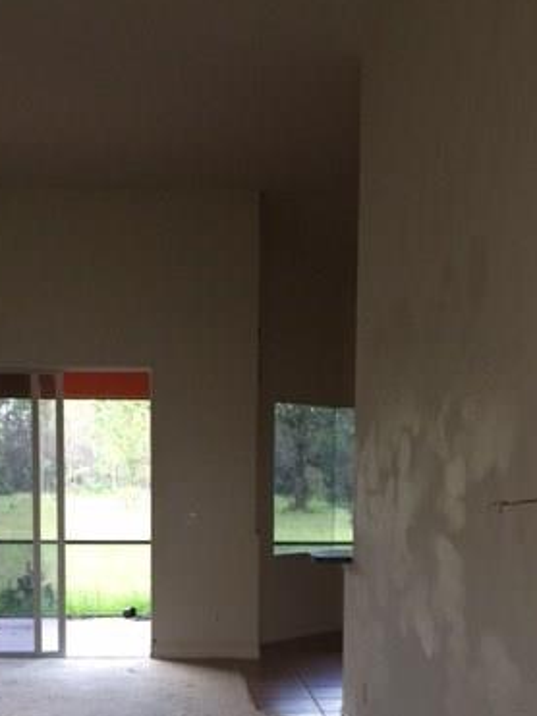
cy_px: 575
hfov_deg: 29.0
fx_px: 1035
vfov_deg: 36.8
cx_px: 218
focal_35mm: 50
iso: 40
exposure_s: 1/30
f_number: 2.2
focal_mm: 4.15
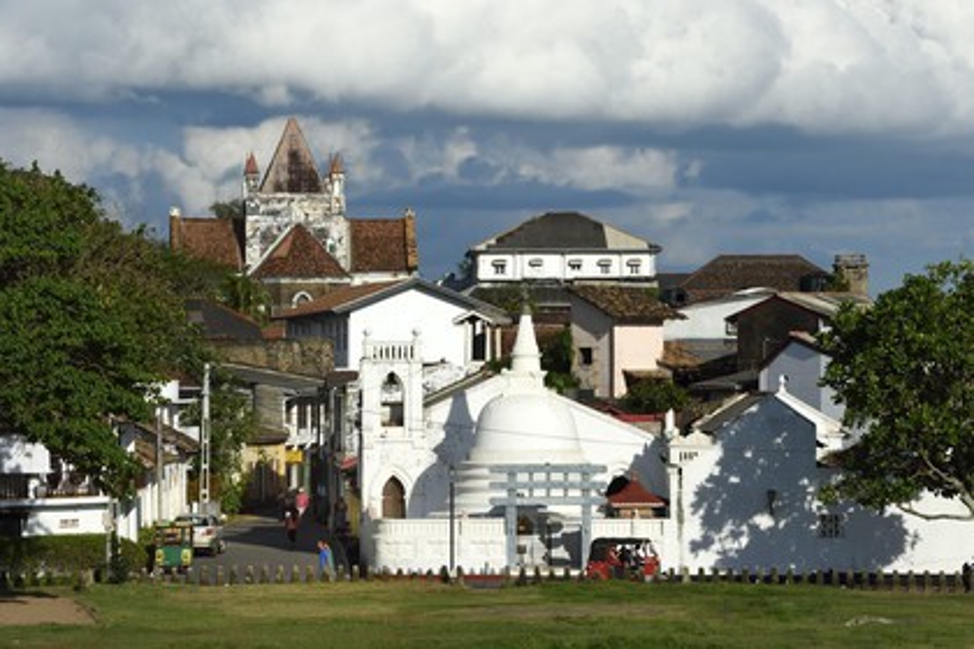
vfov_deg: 10.2
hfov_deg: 15.2
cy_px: 324
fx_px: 3652
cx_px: 487
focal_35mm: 135
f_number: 14
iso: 200
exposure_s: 1/320
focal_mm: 135
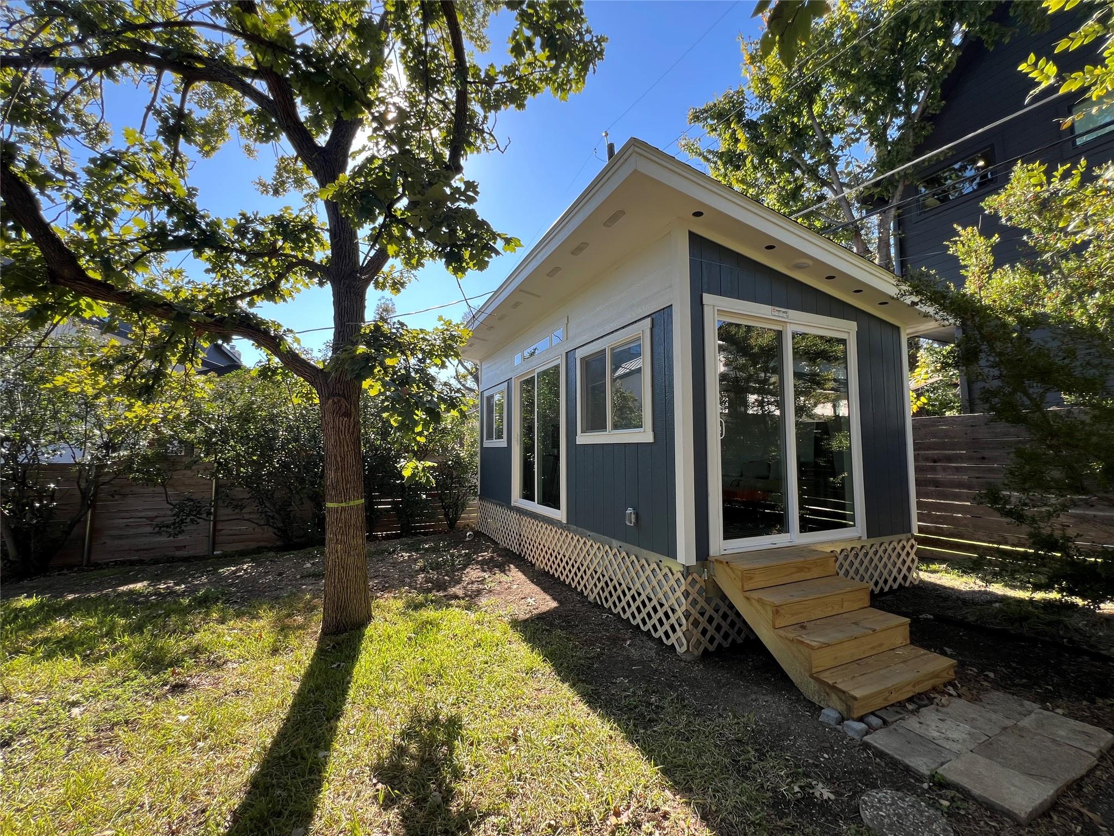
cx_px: 557
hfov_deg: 106.2
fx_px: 418
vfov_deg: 89.9
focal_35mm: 13
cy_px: 418
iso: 32
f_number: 1.8
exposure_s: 1/306
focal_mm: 1.57
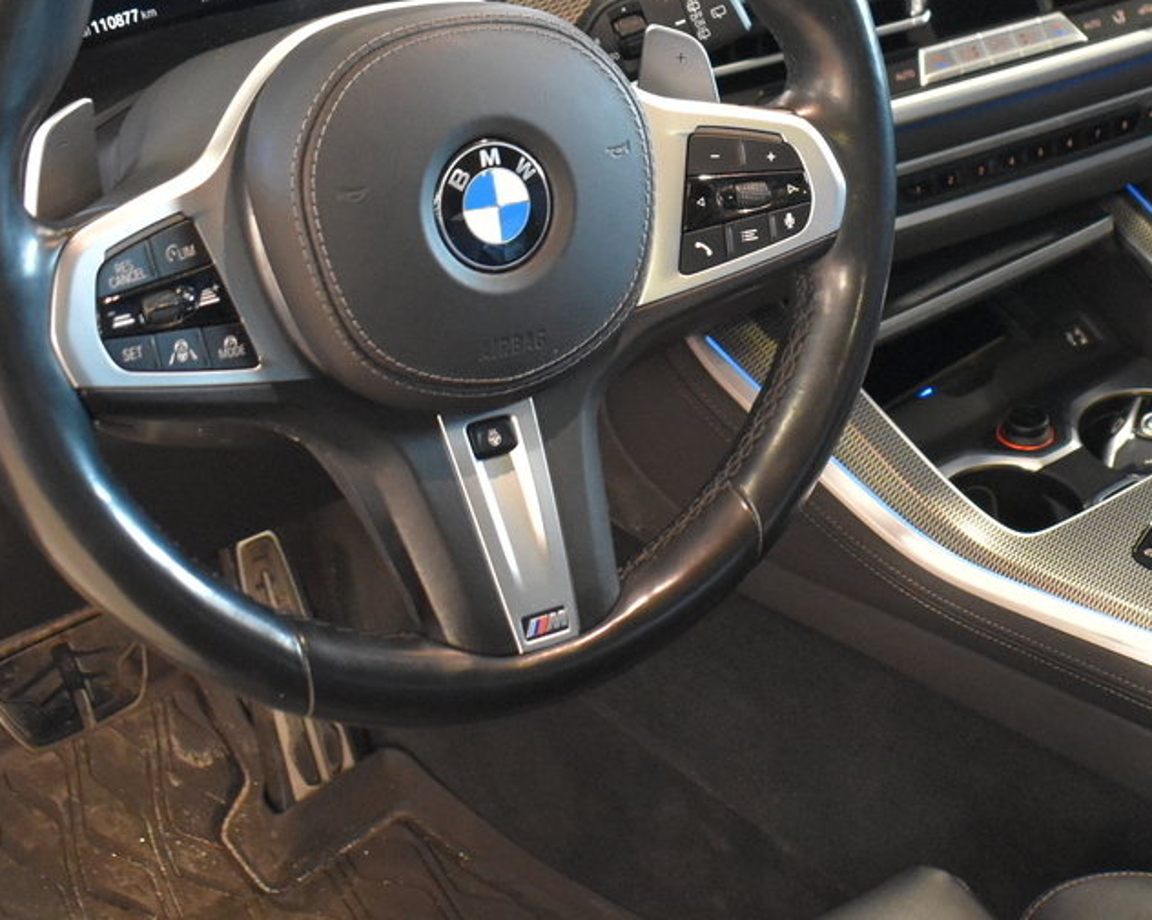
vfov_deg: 23.4
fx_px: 2215
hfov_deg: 28.6
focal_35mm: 65
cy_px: 344
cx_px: 888
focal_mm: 18
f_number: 3.5
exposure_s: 1/60
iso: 2800
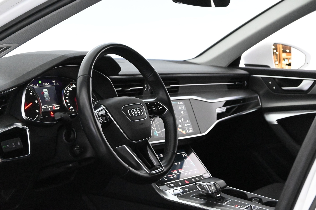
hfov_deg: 29.2
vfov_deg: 19.7
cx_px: 158
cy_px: 105
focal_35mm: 69
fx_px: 606
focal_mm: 46
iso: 14400
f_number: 6
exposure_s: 1/80
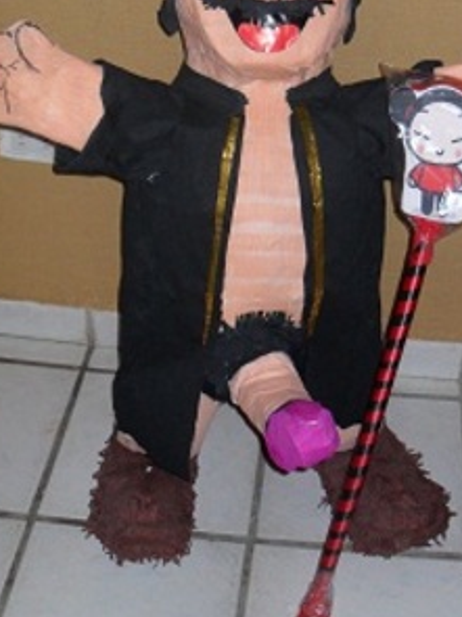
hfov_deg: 25.6
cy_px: 165
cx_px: 278
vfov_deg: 33.2
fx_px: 1015
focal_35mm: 57
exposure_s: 1/45
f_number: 3
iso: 200
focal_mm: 6.3
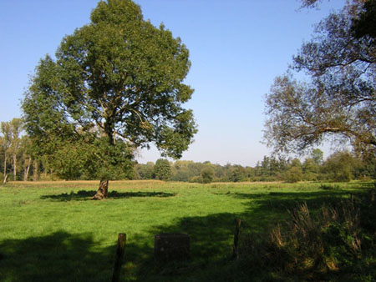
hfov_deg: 51.3
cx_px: 188
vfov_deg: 39.7
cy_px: 141
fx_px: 391
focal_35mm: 36
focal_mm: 4.7
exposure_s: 1/208
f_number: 5.2
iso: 100
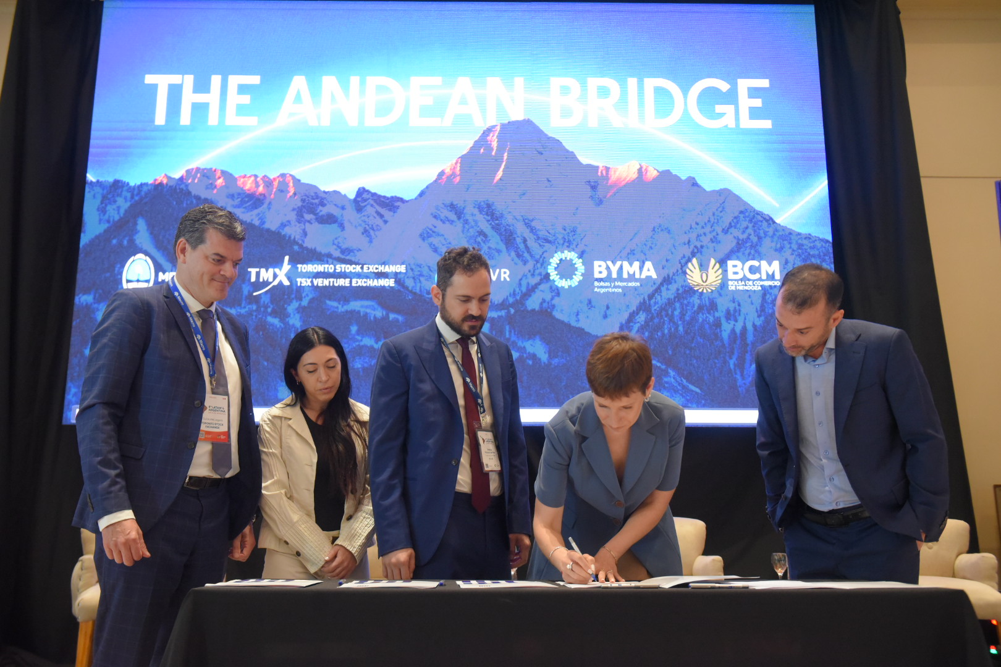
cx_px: 500
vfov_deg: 41.1
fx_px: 890
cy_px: 334
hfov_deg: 58.7
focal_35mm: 32
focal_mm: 32
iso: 6400
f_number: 4
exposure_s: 1/200
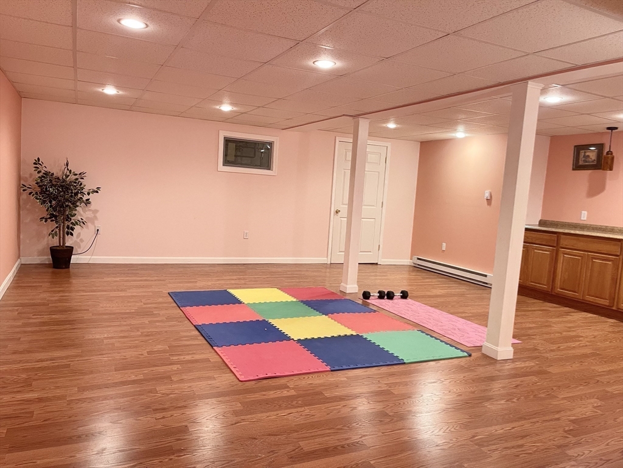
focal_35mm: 25
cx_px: 312
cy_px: 234
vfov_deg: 54.9
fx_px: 450
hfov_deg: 69.4
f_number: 1.6
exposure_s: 1/60
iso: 200
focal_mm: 5.1
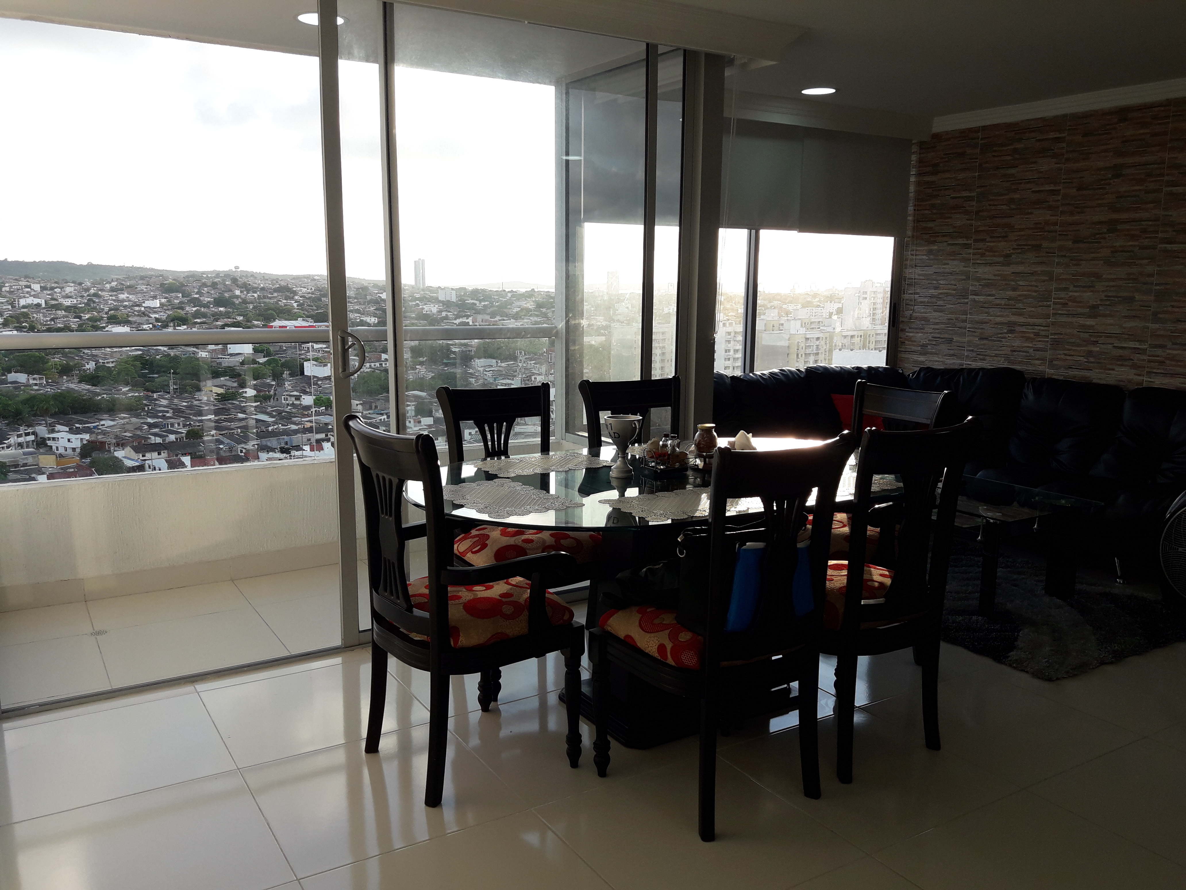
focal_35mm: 28
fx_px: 959
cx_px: 593
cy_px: 445
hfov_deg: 63.4
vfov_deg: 49.7
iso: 40
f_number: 1.9
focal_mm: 3.7
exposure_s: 1/448
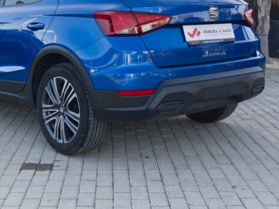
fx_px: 516
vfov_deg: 22.6
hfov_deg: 30.0
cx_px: 86
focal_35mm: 64
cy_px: 41
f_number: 9
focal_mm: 19.7
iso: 500
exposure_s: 1/160
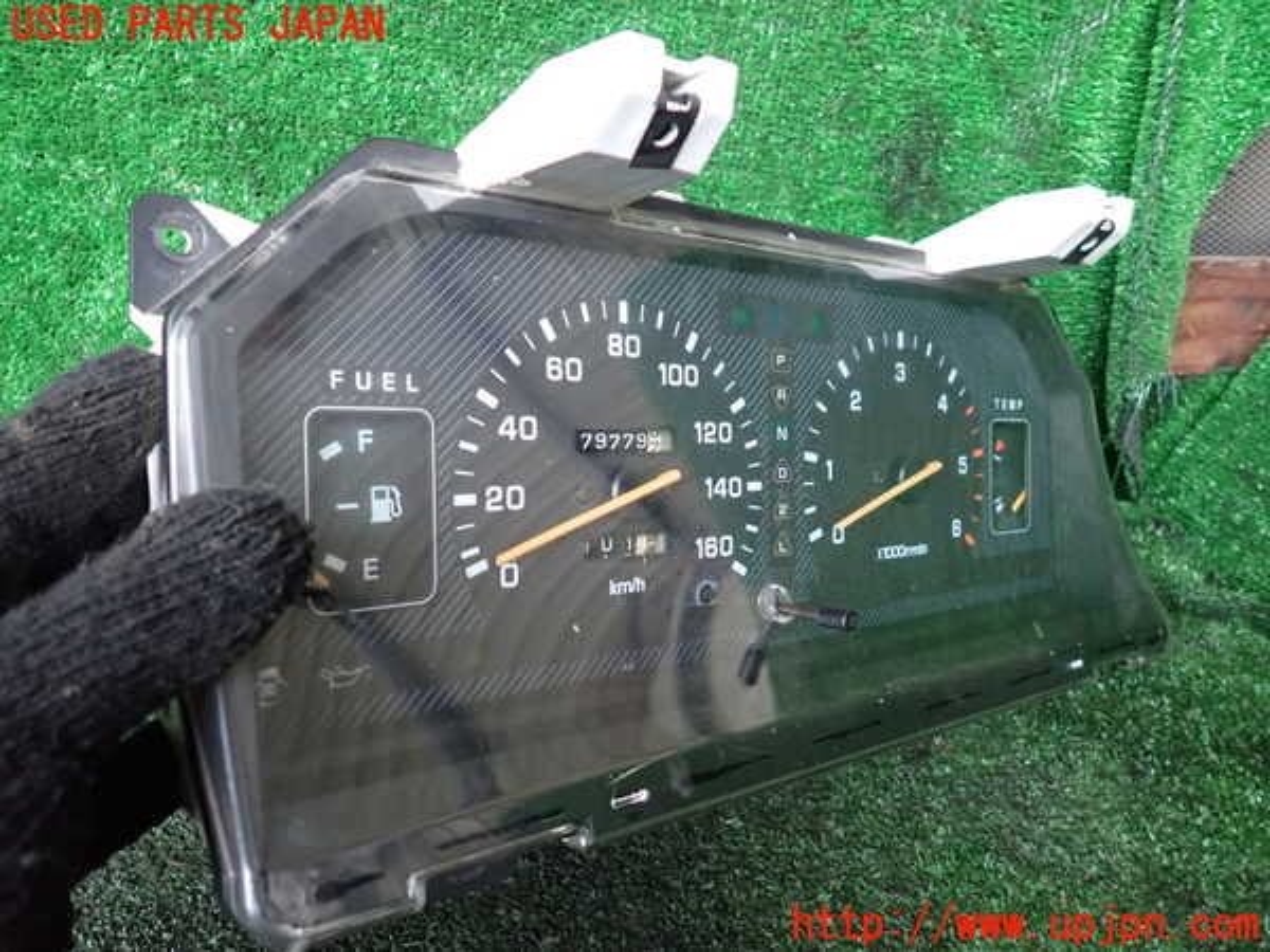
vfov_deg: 54.9
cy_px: 476
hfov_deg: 69.4
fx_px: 917
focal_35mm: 25
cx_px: 635
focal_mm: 4.5
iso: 640
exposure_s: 1/30
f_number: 2
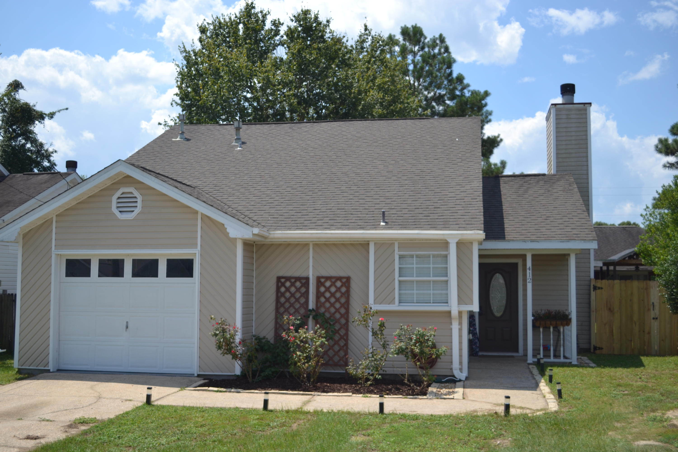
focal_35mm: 39
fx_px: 734
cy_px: 226
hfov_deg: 49.6
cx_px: 339
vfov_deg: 34.2
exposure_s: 1/800
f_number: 4.2
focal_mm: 26
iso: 100
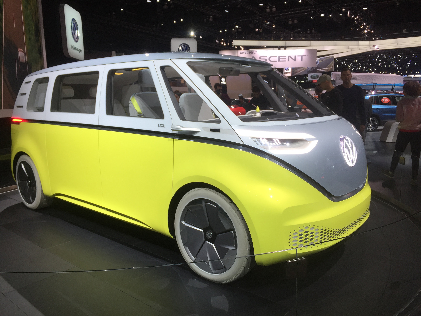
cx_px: 210
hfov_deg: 61.7
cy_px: 158
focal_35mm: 29
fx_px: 353
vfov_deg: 48.2
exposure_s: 1/151
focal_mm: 4.15
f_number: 2.2
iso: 32
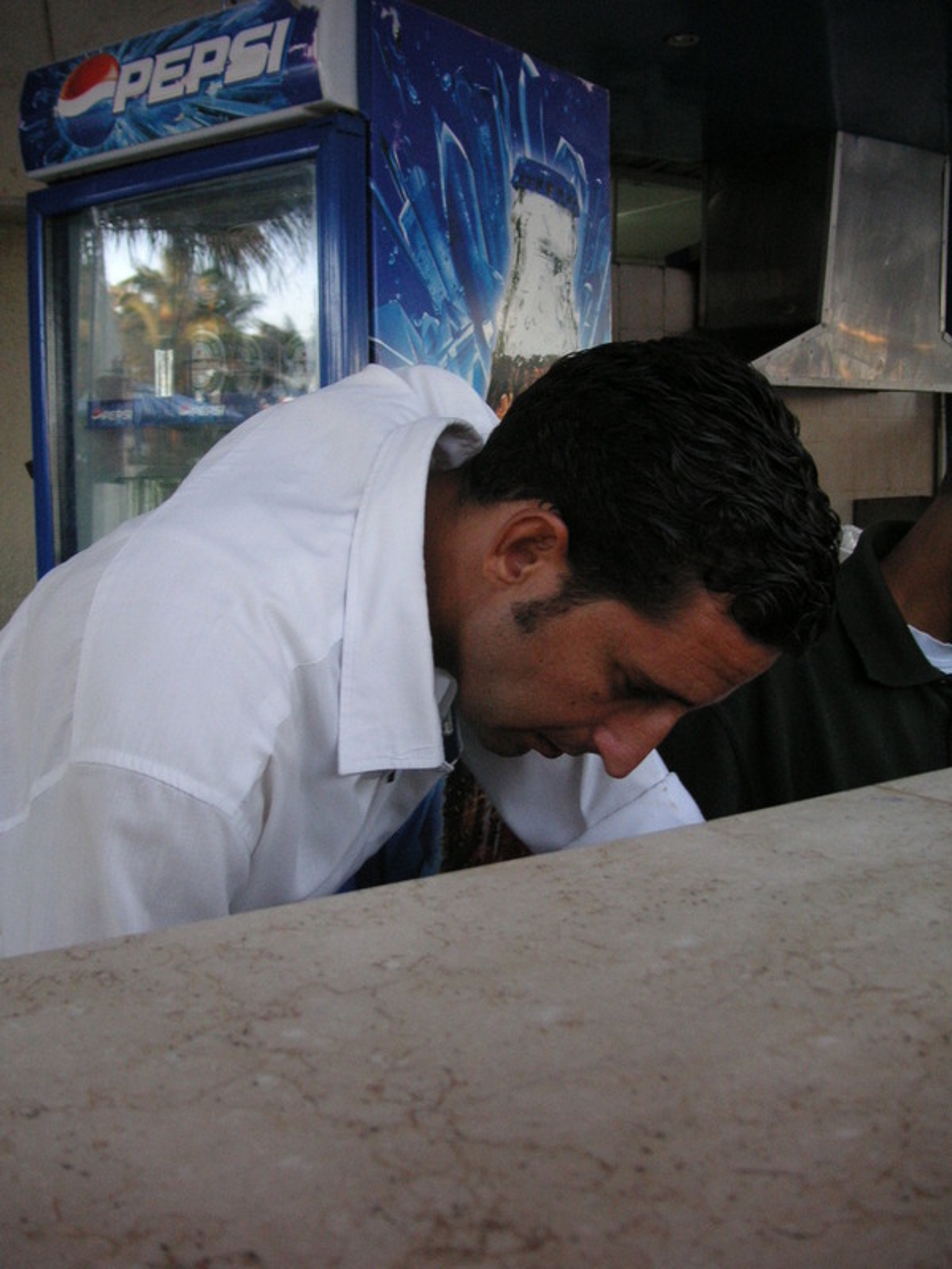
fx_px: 1357
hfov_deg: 38.7
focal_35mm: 37
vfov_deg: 50.1
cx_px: 476
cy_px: 634
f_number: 2.8
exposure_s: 1/45
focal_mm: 6.1
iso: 80
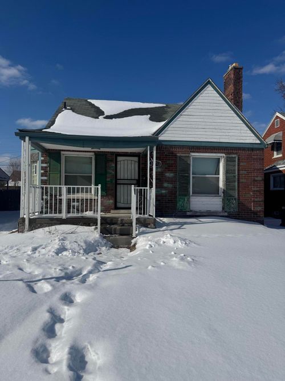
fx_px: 264
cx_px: 142
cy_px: 190
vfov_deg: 71.6
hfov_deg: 56.8
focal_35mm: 24
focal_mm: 6.76
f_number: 1.78
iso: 64
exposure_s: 1/12346
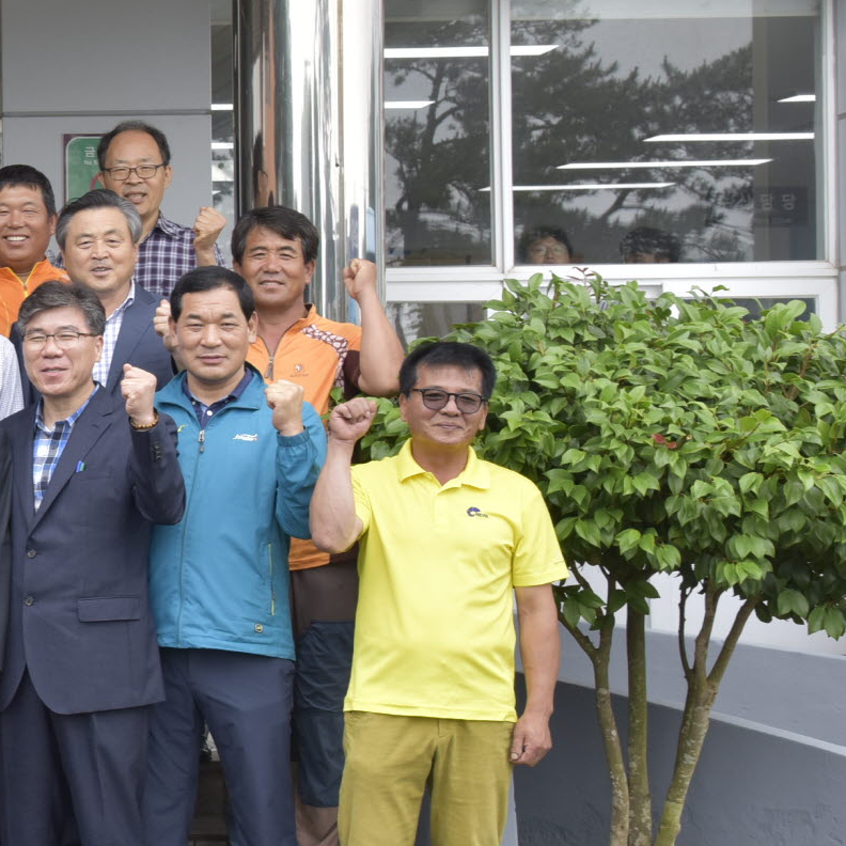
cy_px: 378
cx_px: -407
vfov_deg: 16.9
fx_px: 2848
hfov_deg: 15.6
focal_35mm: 103
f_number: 9
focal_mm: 40
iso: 640
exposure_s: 1/200
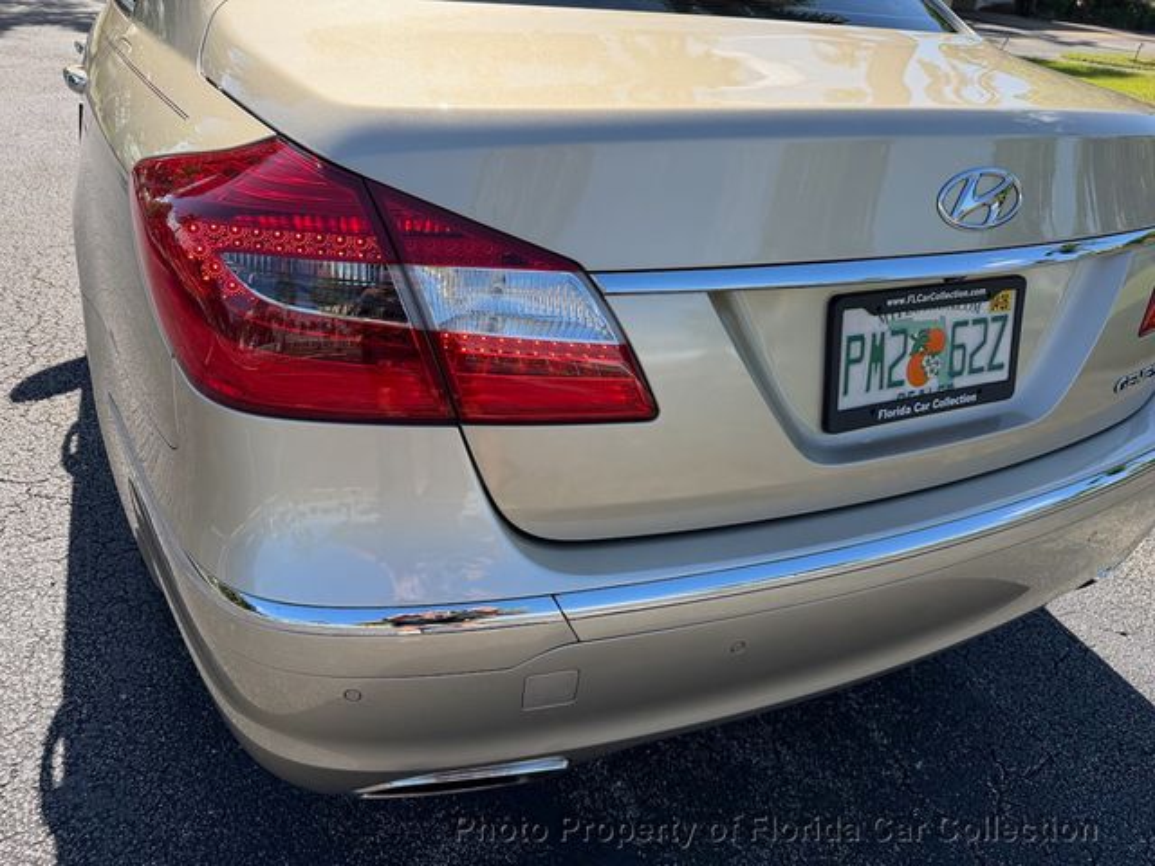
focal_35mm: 24
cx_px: 578
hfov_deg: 71.6
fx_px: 801
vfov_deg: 56.8
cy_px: 433
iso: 100
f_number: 1.78
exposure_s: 1/2370
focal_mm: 6.76
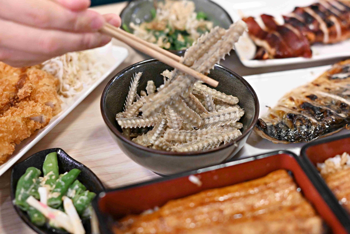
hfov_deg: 27.0
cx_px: 175
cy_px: 117
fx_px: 729
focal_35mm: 75
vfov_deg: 18.2
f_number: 2.2
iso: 3200
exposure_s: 1/200
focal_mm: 50
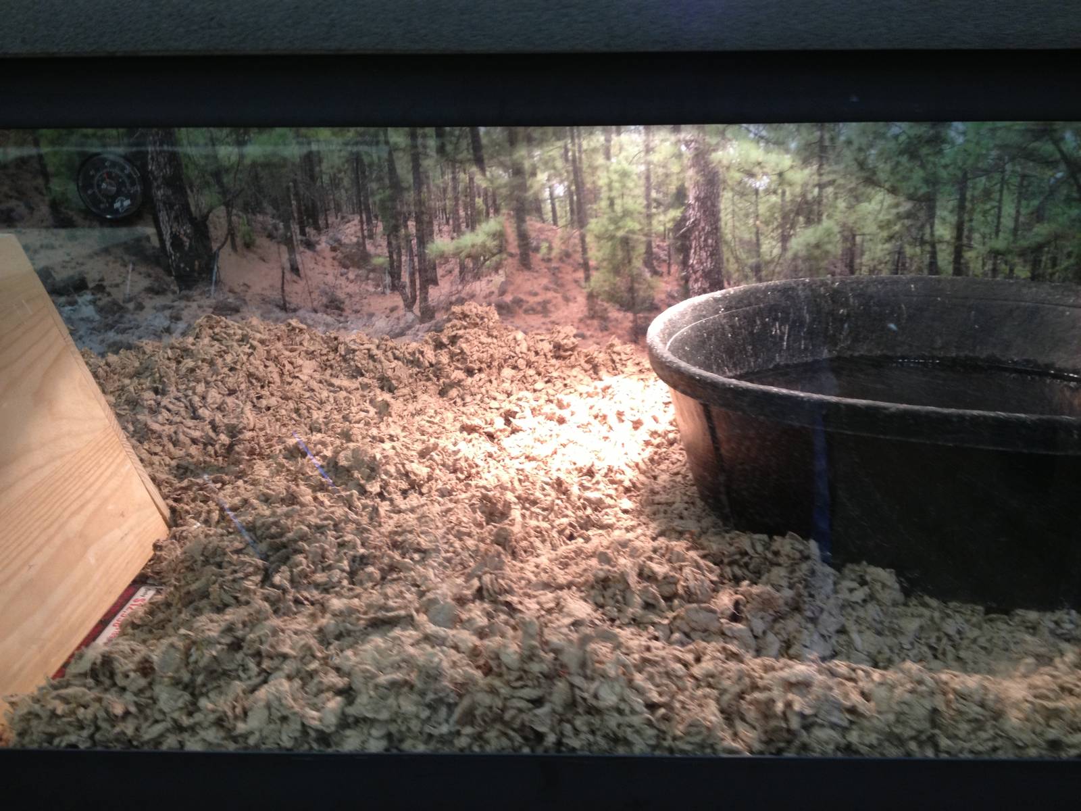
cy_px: 406
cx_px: 540
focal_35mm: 35
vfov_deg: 40.7
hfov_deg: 52.6
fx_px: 1093
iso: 100
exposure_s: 1/20
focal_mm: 4.28
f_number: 2.4
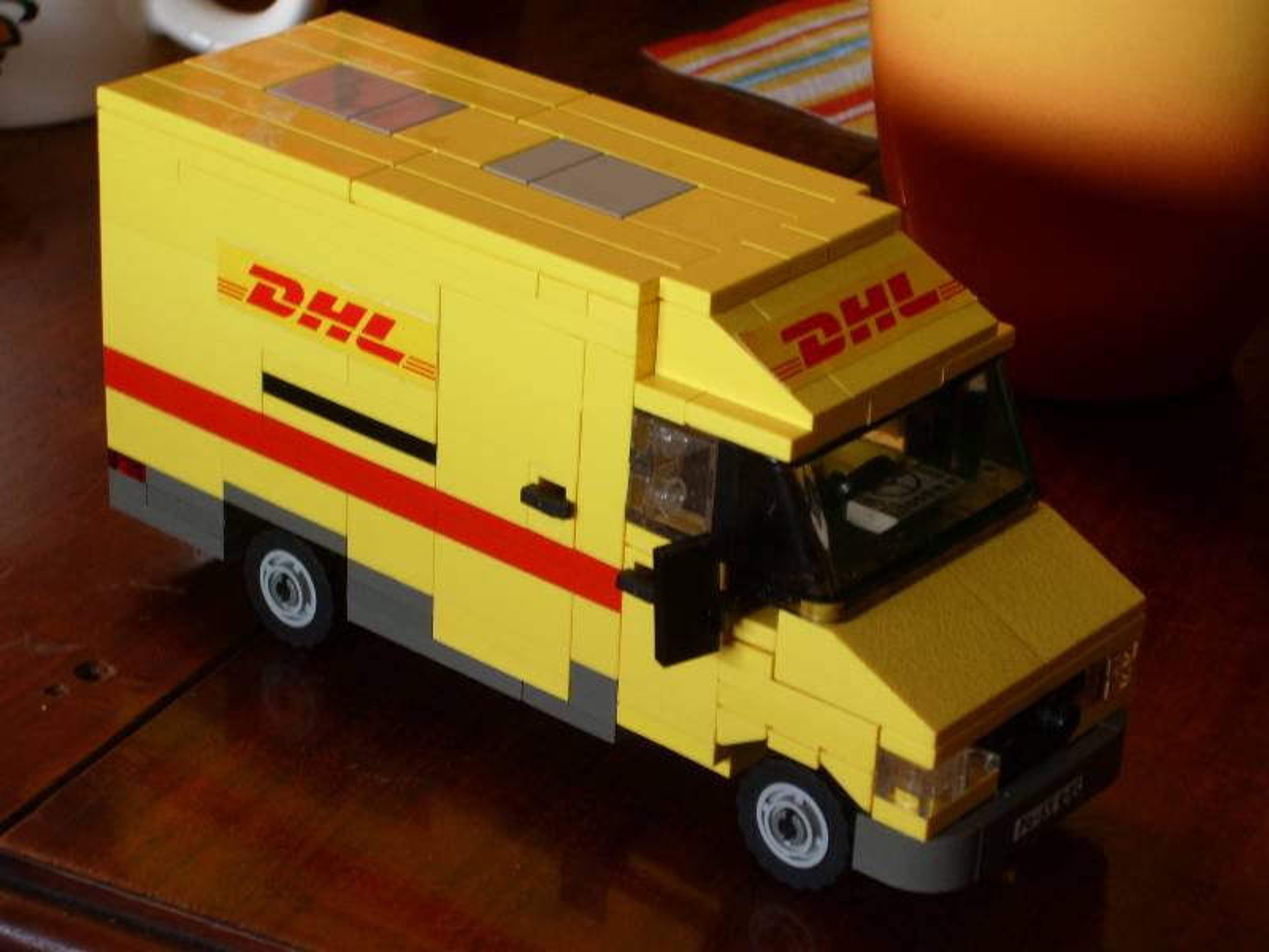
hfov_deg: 22.0
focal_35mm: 89
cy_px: 476
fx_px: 3263
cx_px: 634
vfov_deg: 16.6
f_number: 4.4
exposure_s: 1/4
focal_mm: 14.6
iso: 100
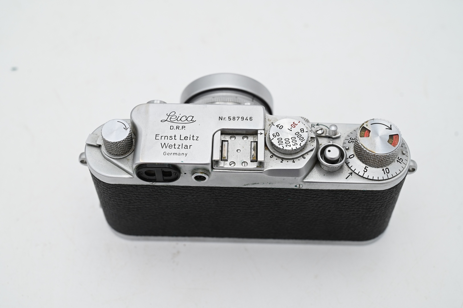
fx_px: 681
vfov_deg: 25.5
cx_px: 232
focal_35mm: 53
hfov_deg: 37.5
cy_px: 154
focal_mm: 53
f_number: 7.1
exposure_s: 1/60
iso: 640
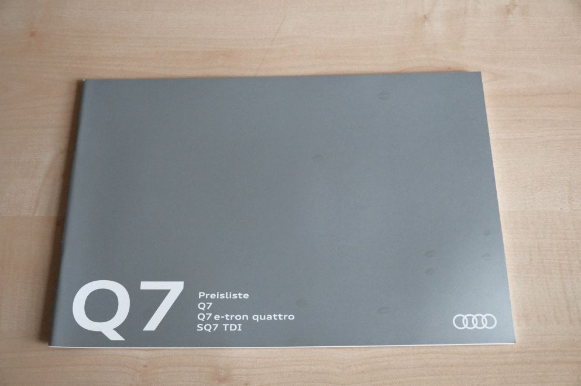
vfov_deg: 36.8
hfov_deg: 53.2
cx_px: 290
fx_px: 580
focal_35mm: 36
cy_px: 193
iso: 6400
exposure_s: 1/550
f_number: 4
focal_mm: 24.3
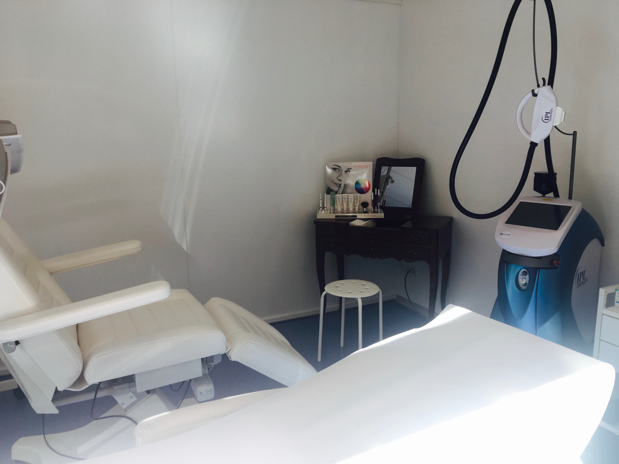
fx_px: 519
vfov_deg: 48.2
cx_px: 310
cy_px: 232
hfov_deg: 61.7
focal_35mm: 29
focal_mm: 4.15
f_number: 2.2
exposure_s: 1/145
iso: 25
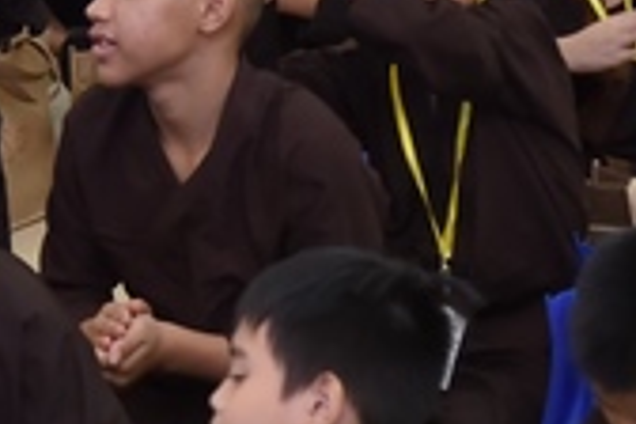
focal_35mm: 271
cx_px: -288
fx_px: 4787
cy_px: -144
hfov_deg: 7.5
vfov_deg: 5.0
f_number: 5
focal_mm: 70
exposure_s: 1/125
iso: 2000
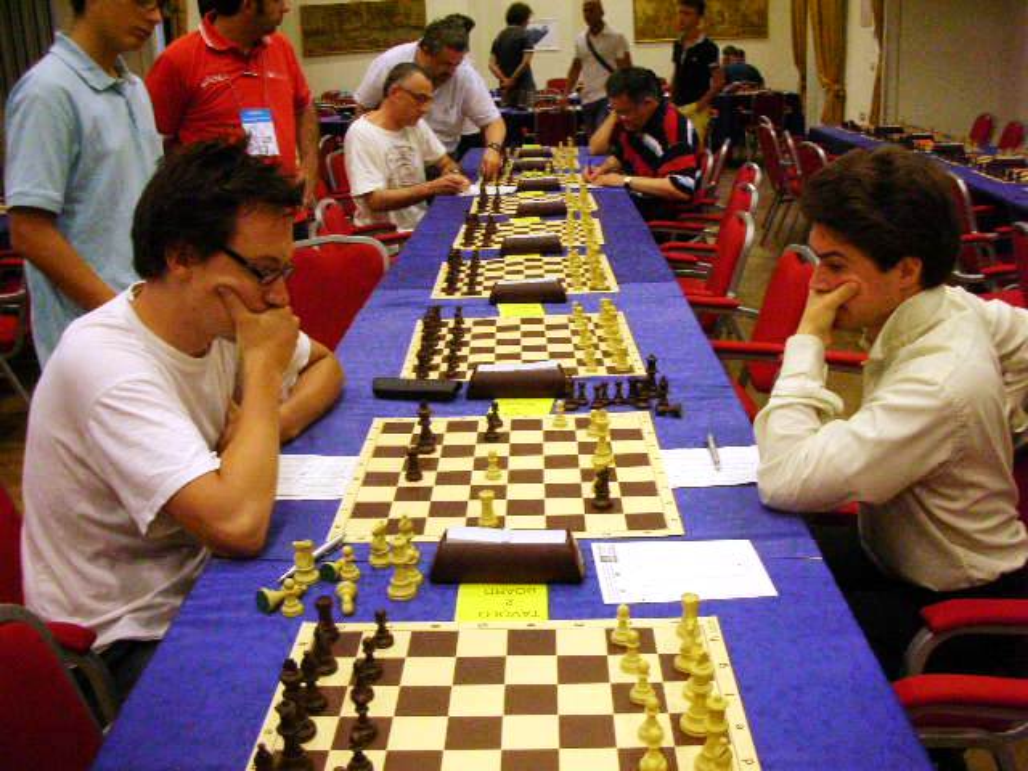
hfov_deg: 52.6
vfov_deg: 40.7
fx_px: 1039
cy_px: 386
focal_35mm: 35
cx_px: 514
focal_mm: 5.8
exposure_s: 1/42.7
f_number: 3
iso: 400
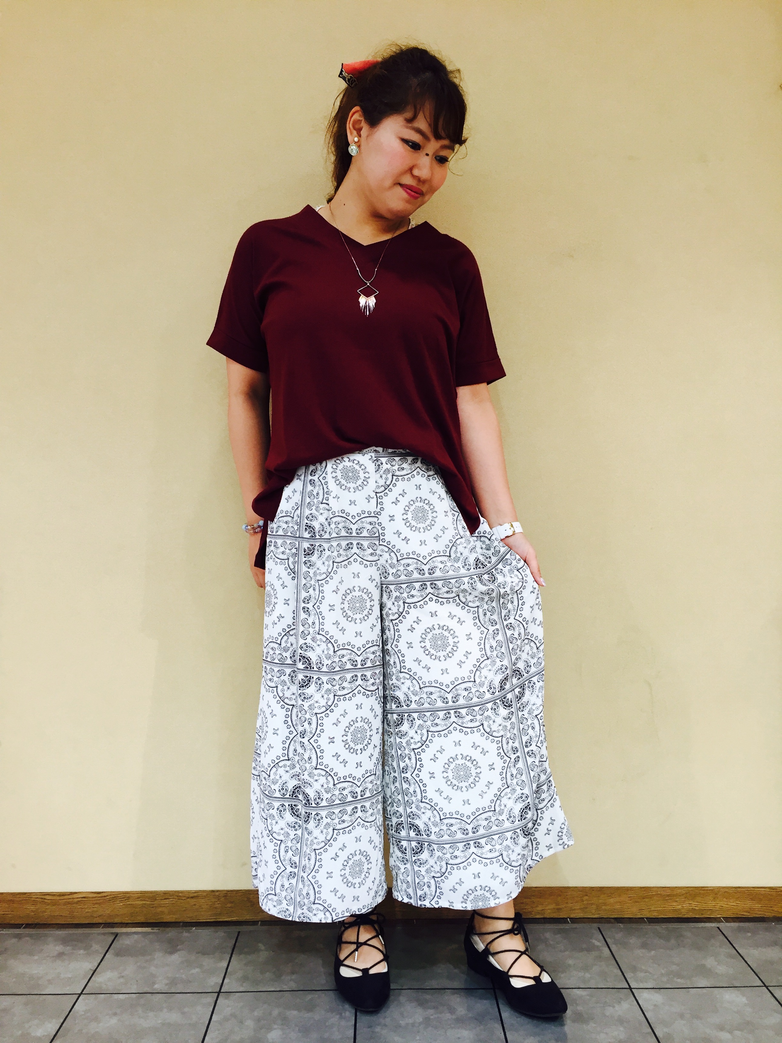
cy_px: 522
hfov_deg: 48.2
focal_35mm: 29
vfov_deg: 61.7
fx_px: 874
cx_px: 391
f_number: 2.2
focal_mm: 4.15
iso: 64
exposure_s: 1/30
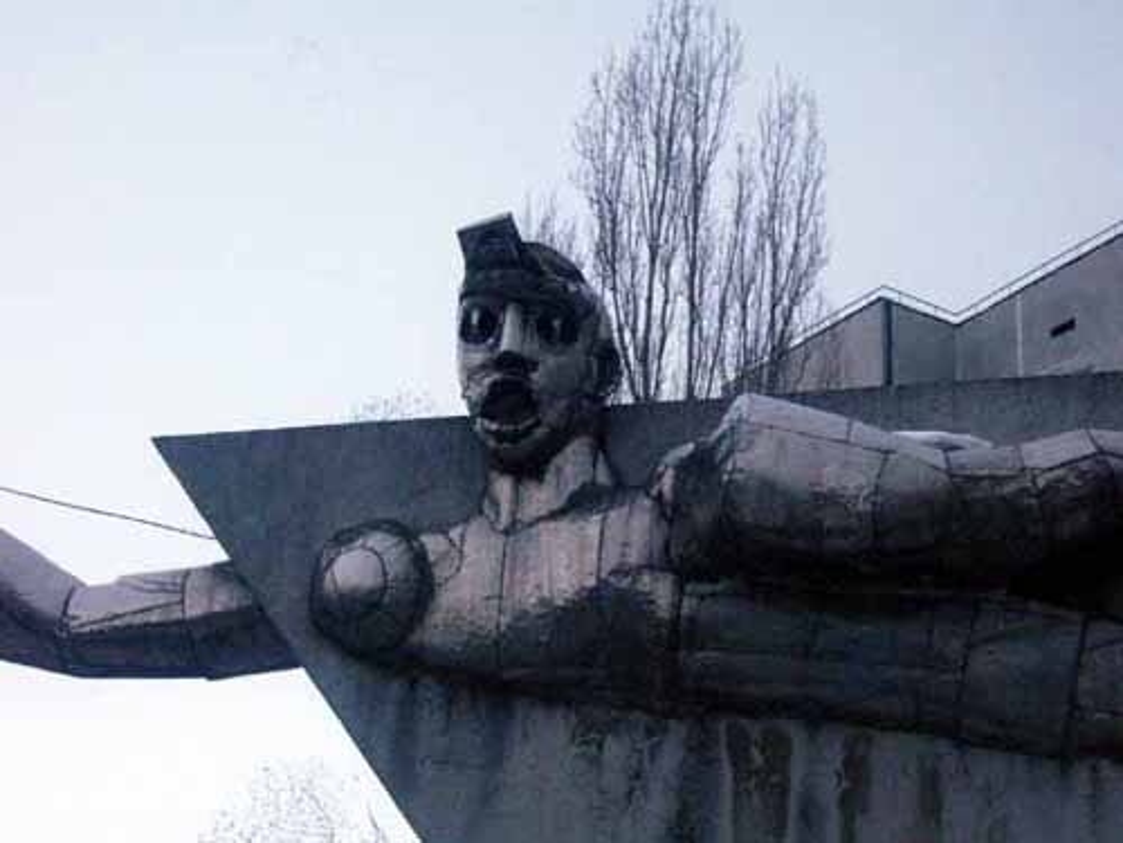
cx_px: 562
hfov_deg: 26.3
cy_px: 422
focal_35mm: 74
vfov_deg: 19.9
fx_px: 2401
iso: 320
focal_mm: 12.2
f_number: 3.9
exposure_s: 1/30
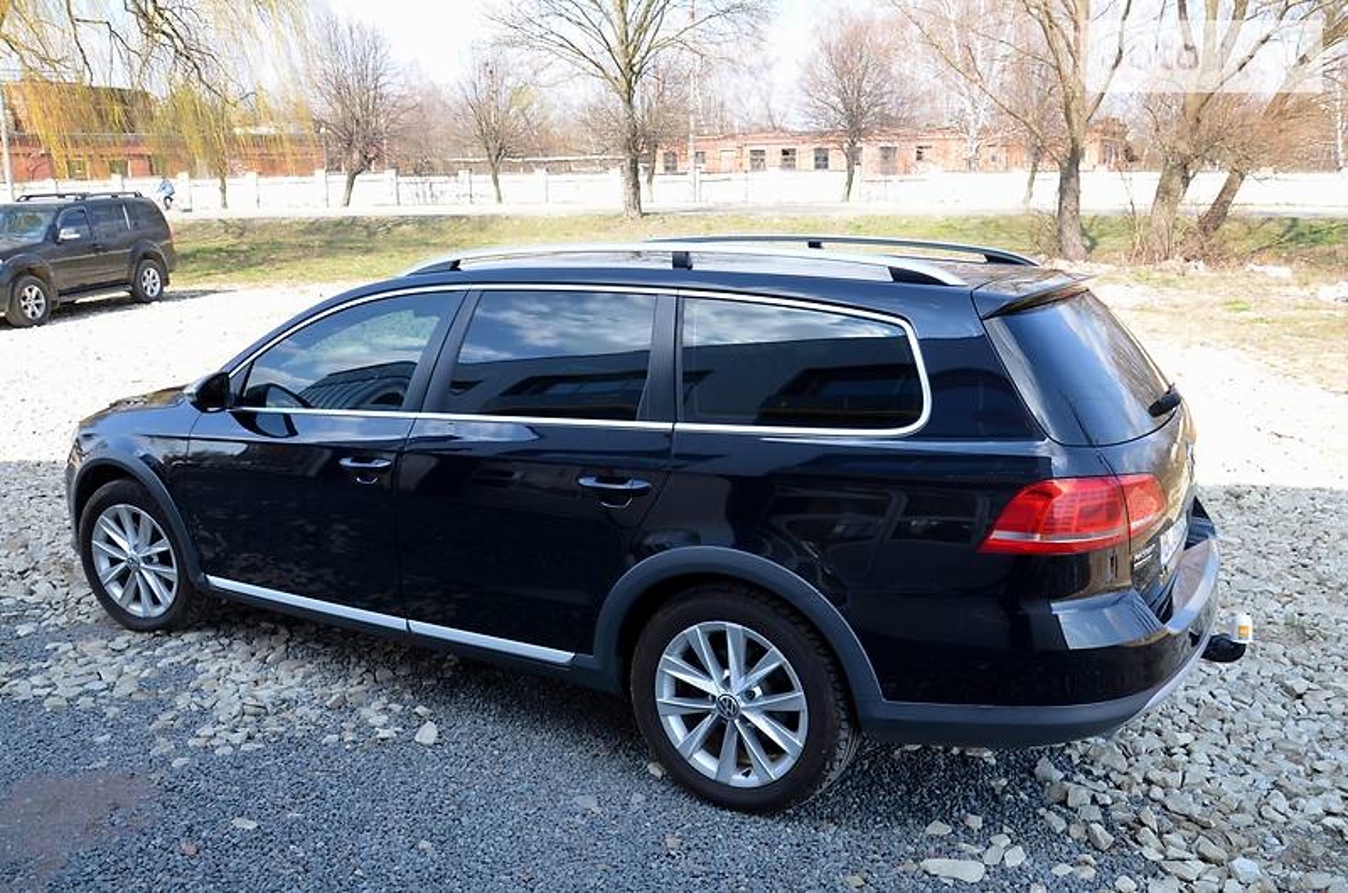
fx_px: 1177
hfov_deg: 59.6
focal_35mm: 32
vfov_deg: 41.5
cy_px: 446
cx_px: 674
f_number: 7.1
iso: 200
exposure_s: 1/200
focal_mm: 21
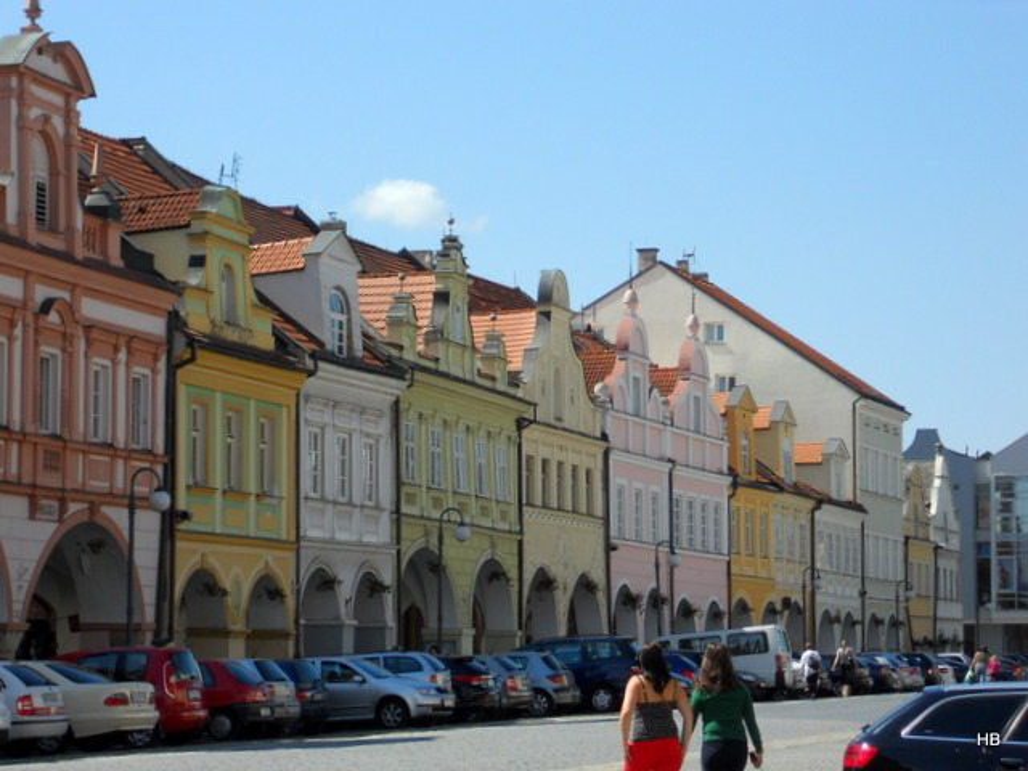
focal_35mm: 108
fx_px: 3207
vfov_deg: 13.7
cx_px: 514
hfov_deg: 18.2
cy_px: 386
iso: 80
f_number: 5.9
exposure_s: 1/320
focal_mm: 19.6
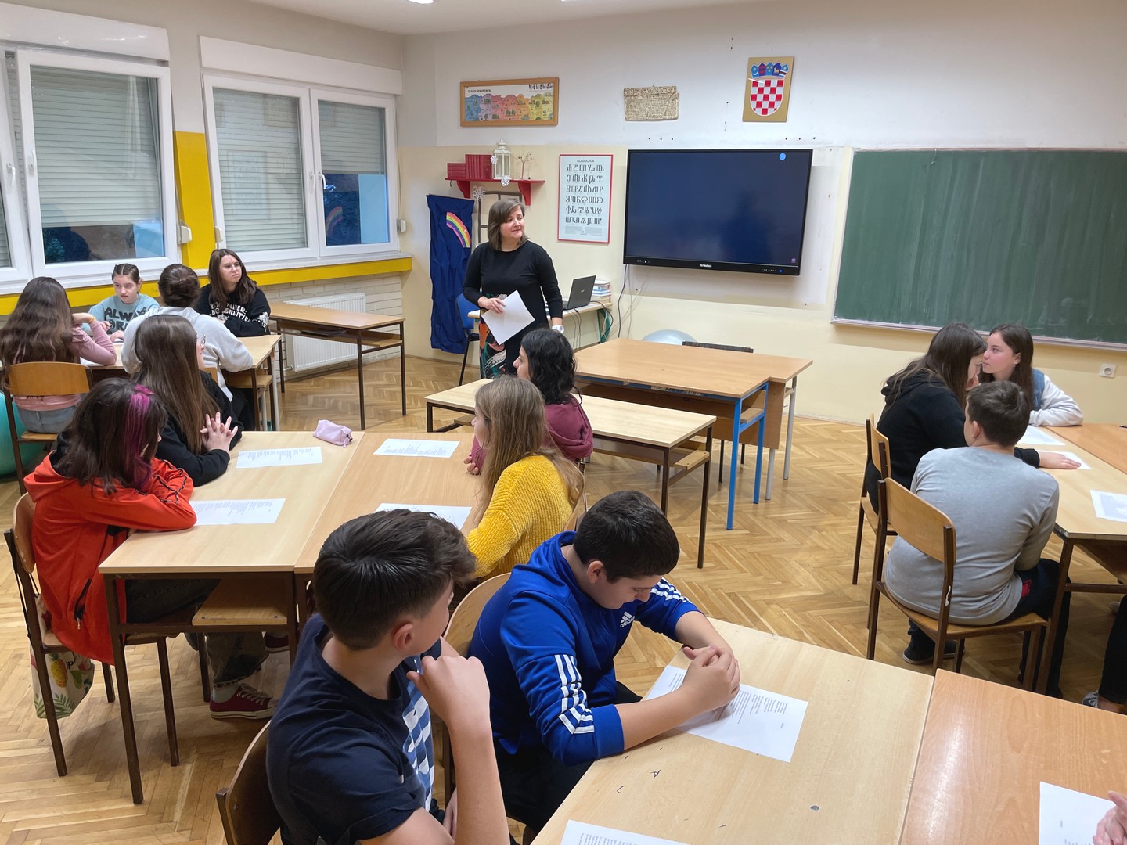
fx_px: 846
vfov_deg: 53.1
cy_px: 422
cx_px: 564
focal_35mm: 26
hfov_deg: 67.3
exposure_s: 1/90
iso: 100
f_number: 1.6
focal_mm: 4.2
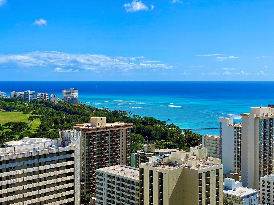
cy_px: 104
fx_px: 419
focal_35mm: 53
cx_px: 137
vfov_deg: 27.5
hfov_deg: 36.2
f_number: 2
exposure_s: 1/2283
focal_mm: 6
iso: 20
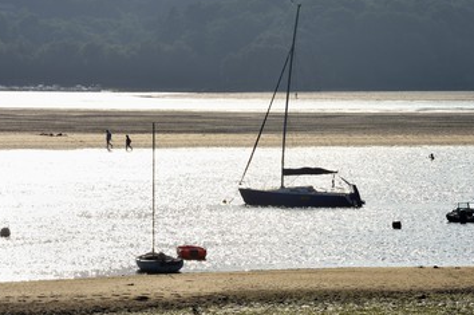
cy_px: 135
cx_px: 262
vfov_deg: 5.8
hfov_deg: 8.7
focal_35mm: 238
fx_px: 3129
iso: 400
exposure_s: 1/320
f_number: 22
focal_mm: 200
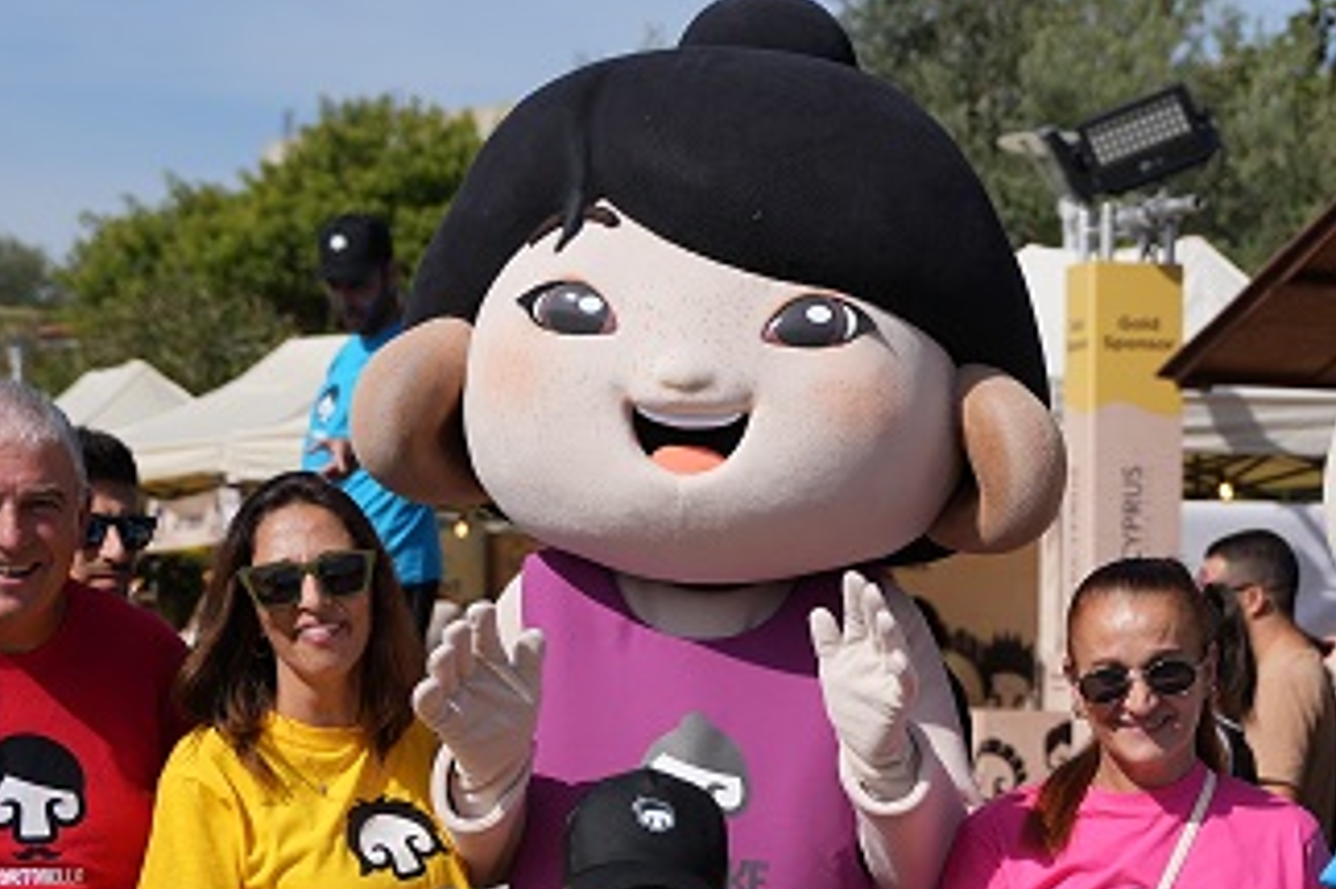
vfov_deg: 12.7
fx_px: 3932
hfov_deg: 19.1
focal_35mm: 106
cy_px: 992
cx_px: 1080
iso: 100
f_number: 2.8
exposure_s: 1/3200
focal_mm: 38
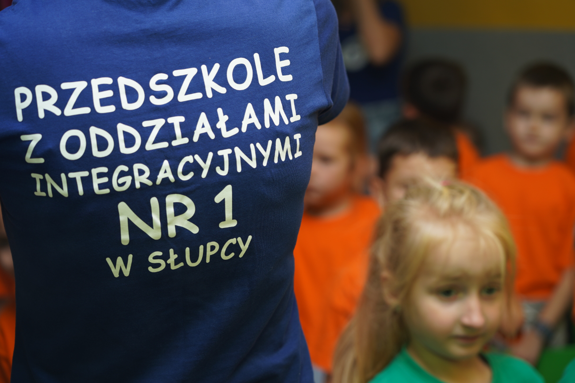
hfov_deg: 25.7
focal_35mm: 79
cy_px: 192
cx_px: 288
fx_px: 1262
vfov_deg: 17.3
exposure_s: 1/100
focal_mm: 79
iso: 100
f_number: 4
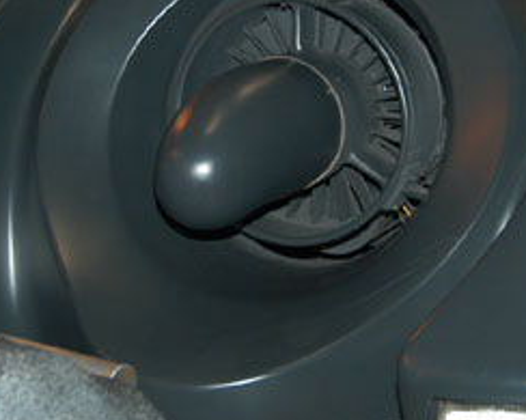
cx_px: 389
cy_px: 17
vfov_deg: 12.2
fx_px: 1945
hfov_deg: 15.3
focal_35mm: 125
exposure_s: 1/60
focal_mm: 32
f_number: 5
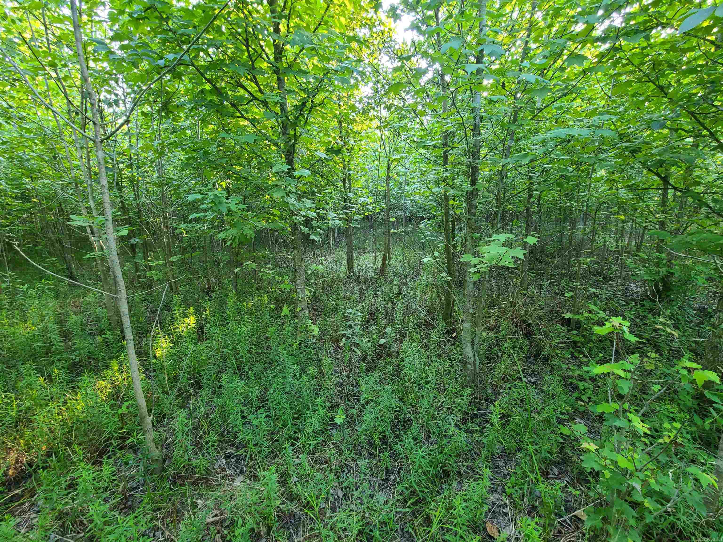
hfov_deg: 106.2
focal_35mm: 13
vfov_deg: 89.9
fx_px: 272
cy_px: 271
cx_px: 362
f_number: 2.2
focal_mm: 2.2
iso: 160
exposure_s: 1/50
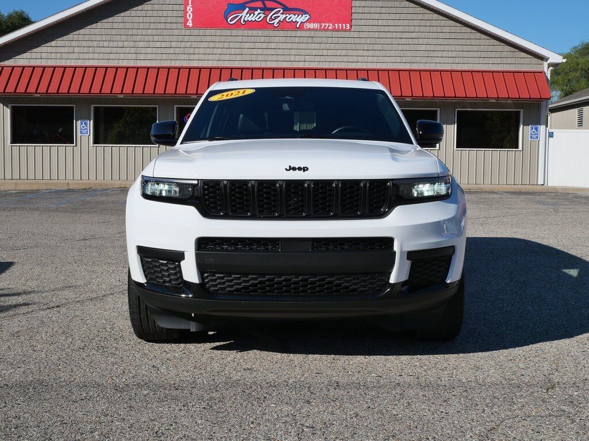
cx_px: 294
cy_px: 220
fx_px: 783
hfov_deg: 41.2
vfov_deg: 31.5
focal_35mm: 46
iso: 200
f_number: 11
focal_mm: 23
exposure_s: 1/400
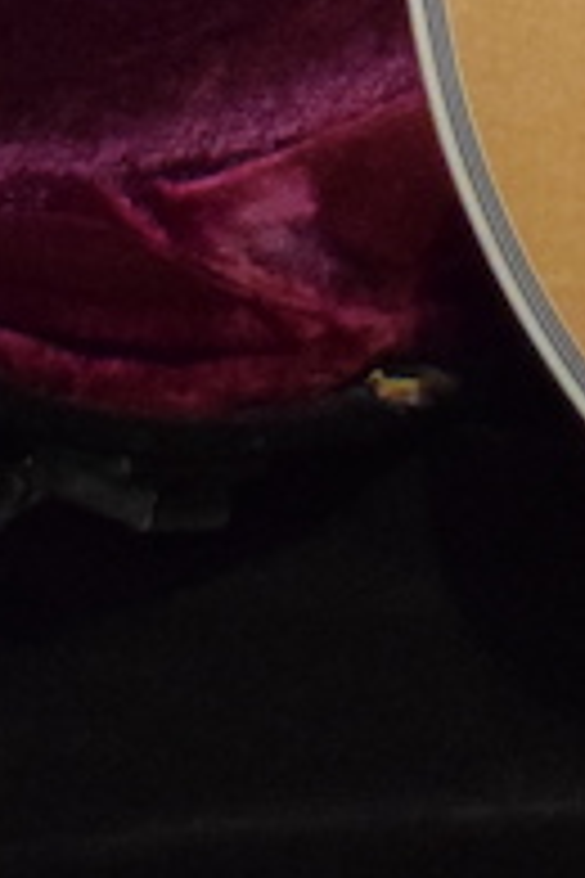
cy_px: -2400
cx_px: 1580
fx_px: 7576
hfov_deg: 4.3
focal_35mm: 311
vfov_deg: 5.8
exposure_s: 1/60
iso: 3200
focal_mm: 27
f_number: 4
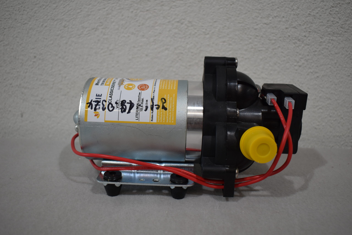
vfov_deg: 36.9
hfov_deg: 53.1
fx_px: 352
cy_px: 118
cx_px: 176
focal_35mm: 36
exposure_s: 1/250
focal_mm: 24
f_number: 4
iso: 400
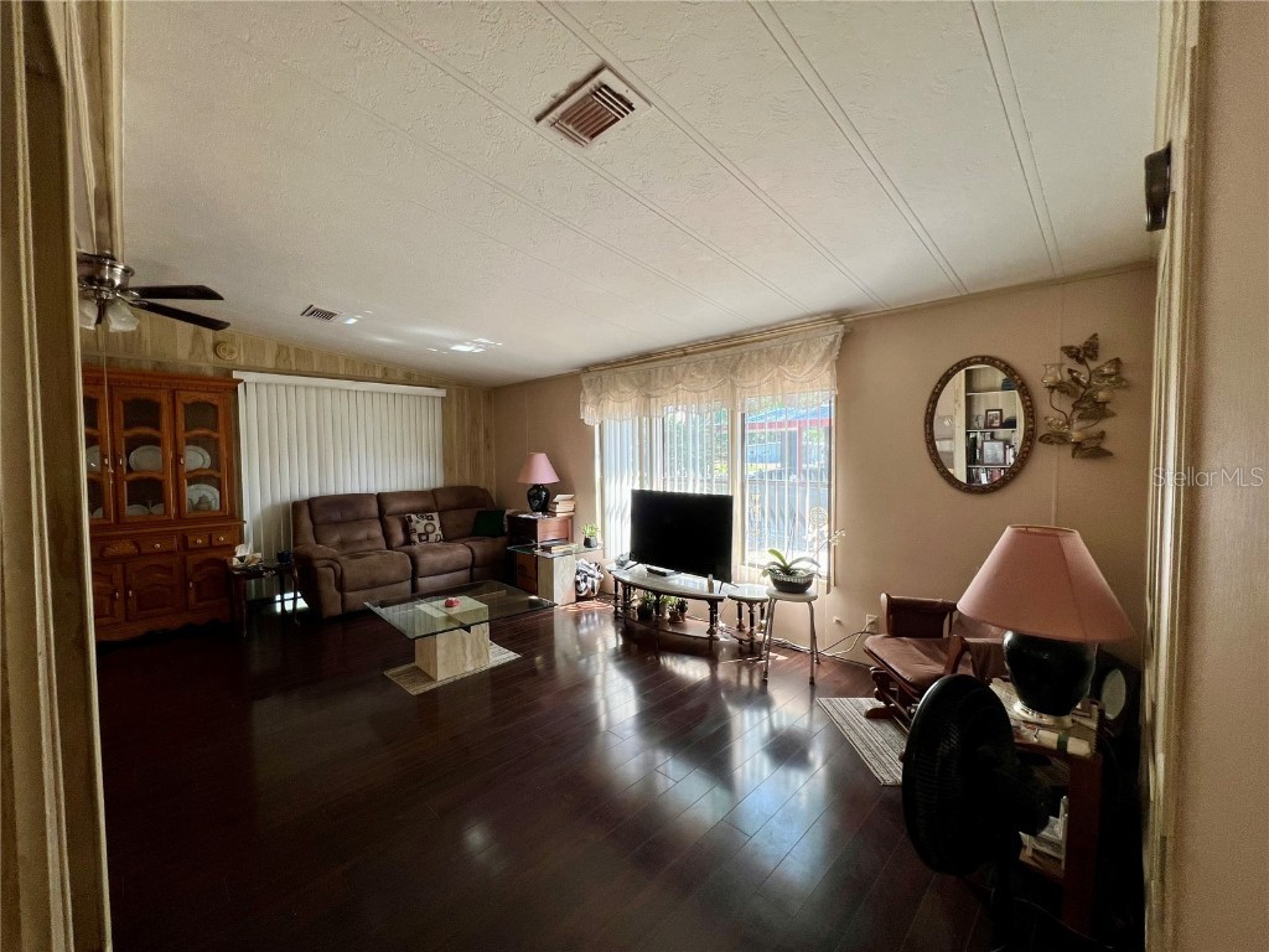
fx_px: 477
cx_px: 634
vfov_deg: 89.9
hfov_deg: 106.2
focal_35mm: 13
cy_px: 476
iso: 50
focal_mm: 1.57
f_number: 1.8
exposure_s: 1/120
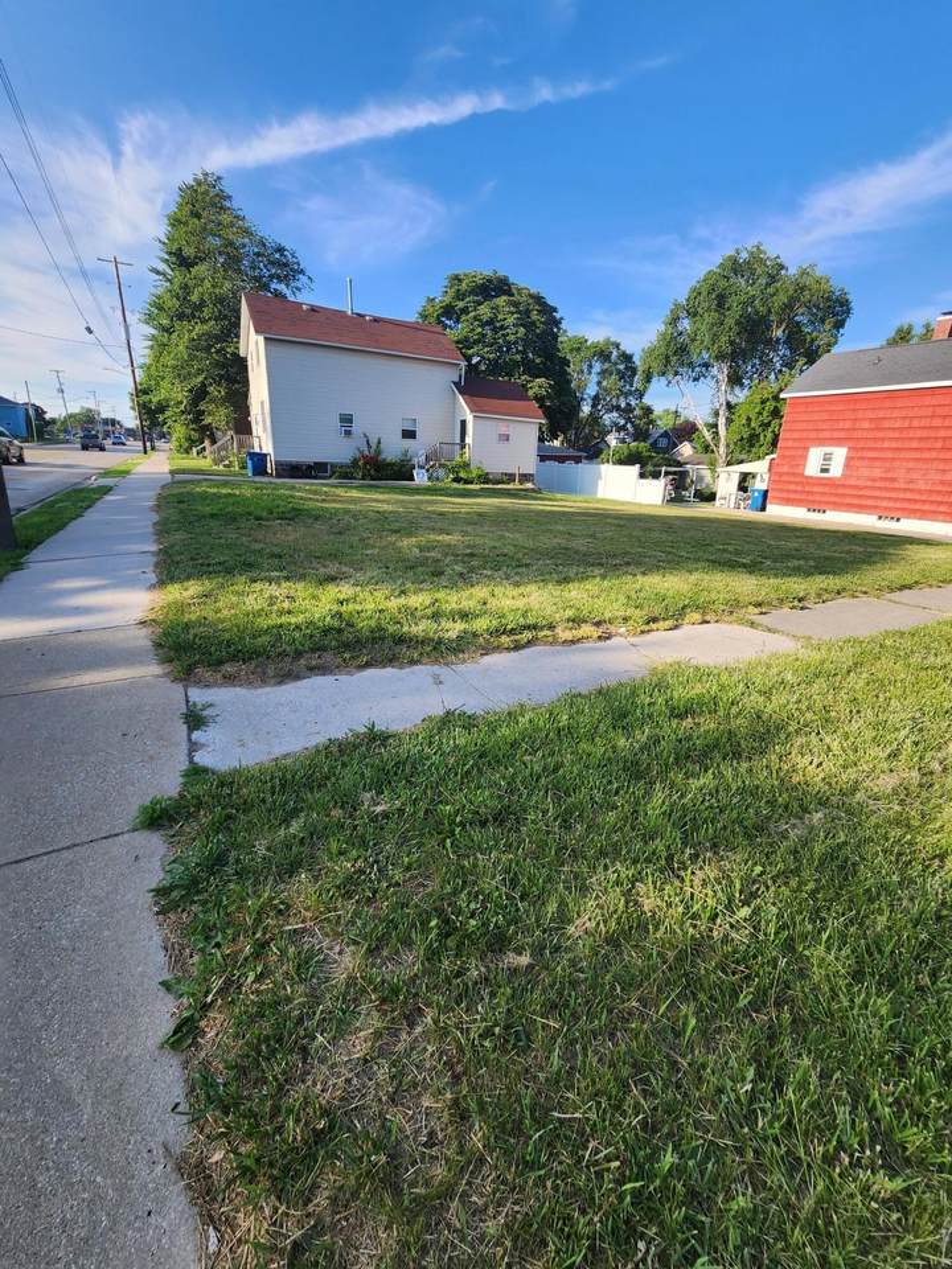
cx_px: 476
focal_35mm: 13
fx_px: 477
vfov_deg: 106.2
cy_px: 634
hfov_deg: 89.9
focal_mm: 2.2
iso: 50
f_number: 2.2
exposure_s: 1/852
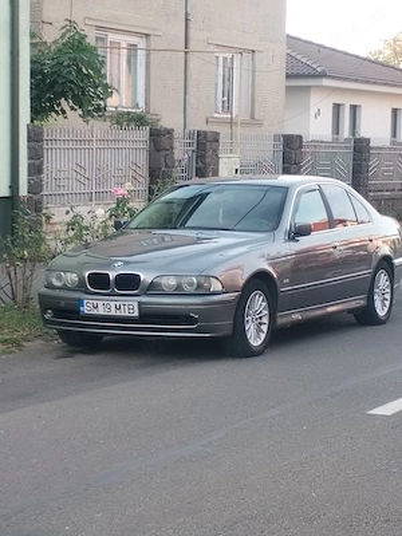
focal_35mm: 101
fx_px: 1564
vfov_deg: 19.4
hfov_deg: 14.6
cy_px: 268
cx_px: 201
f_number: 1.8
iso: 185
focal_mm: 4.75
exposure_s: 1/120
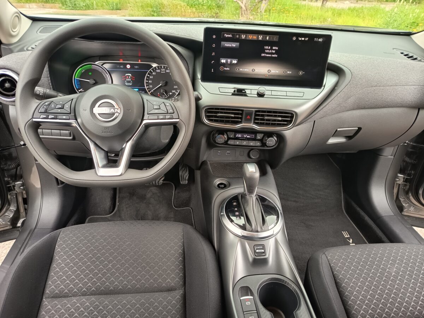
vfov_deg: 56.8
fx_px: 294
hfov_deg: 71.6
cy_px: 159
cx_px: 212
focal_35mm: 24
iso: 331
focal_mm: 5.24
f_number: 1.7
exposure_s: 1/33.3
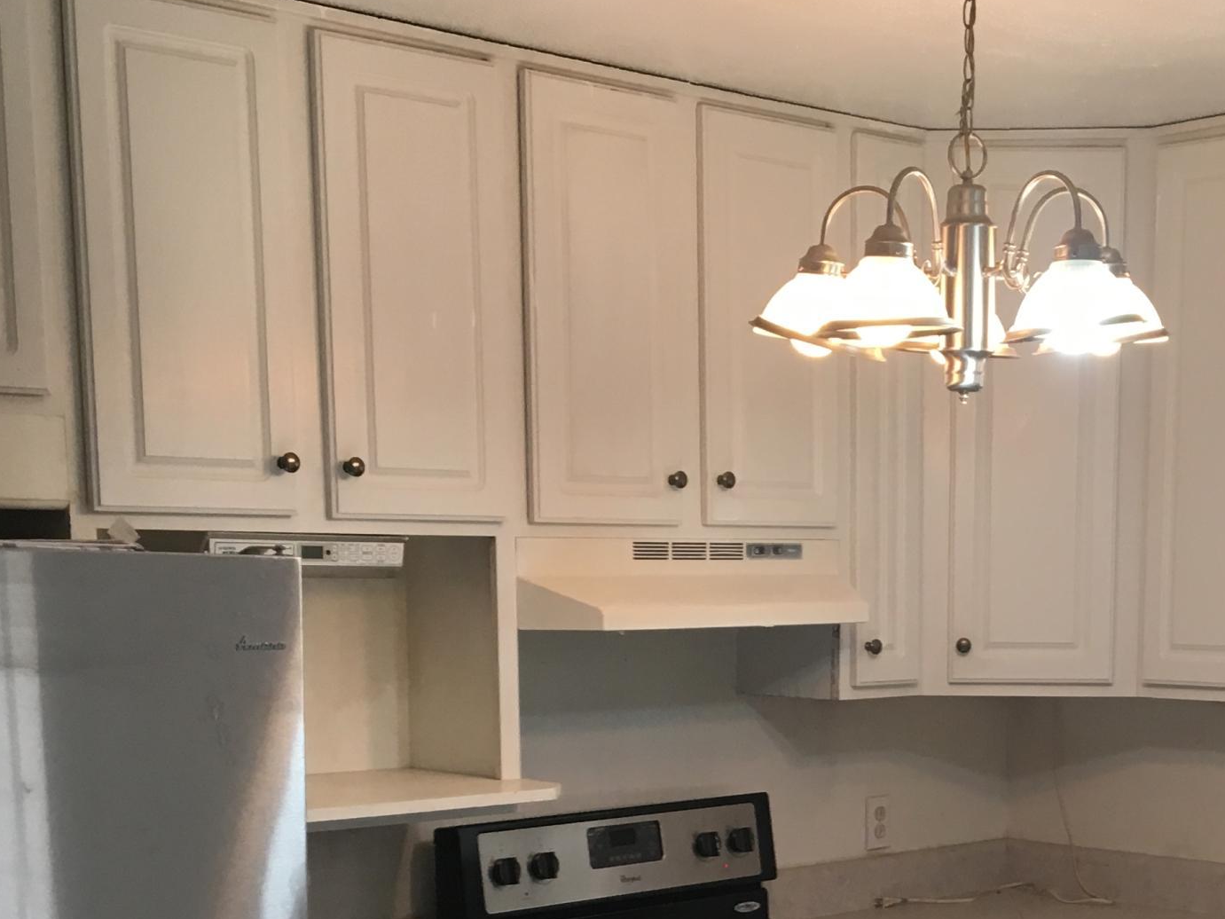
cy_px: 900
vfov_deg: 22.5
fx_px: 2230
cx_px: 914
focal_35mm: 63
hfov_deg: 30.2
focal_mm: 4.15
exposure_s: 1/33
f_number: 2.2
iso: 50
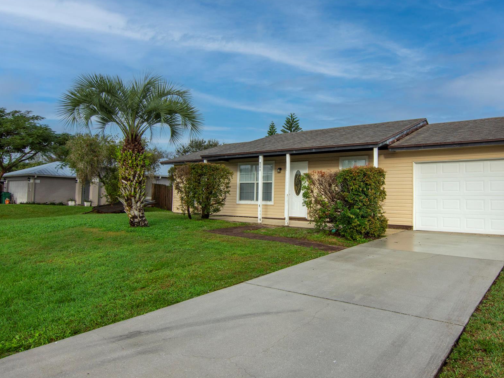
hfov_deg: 69.8
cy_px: 181
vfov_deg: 55.6
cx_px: 288
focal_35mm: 25
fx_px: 359
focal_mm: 13
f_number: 10
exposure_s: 1/400
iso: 320
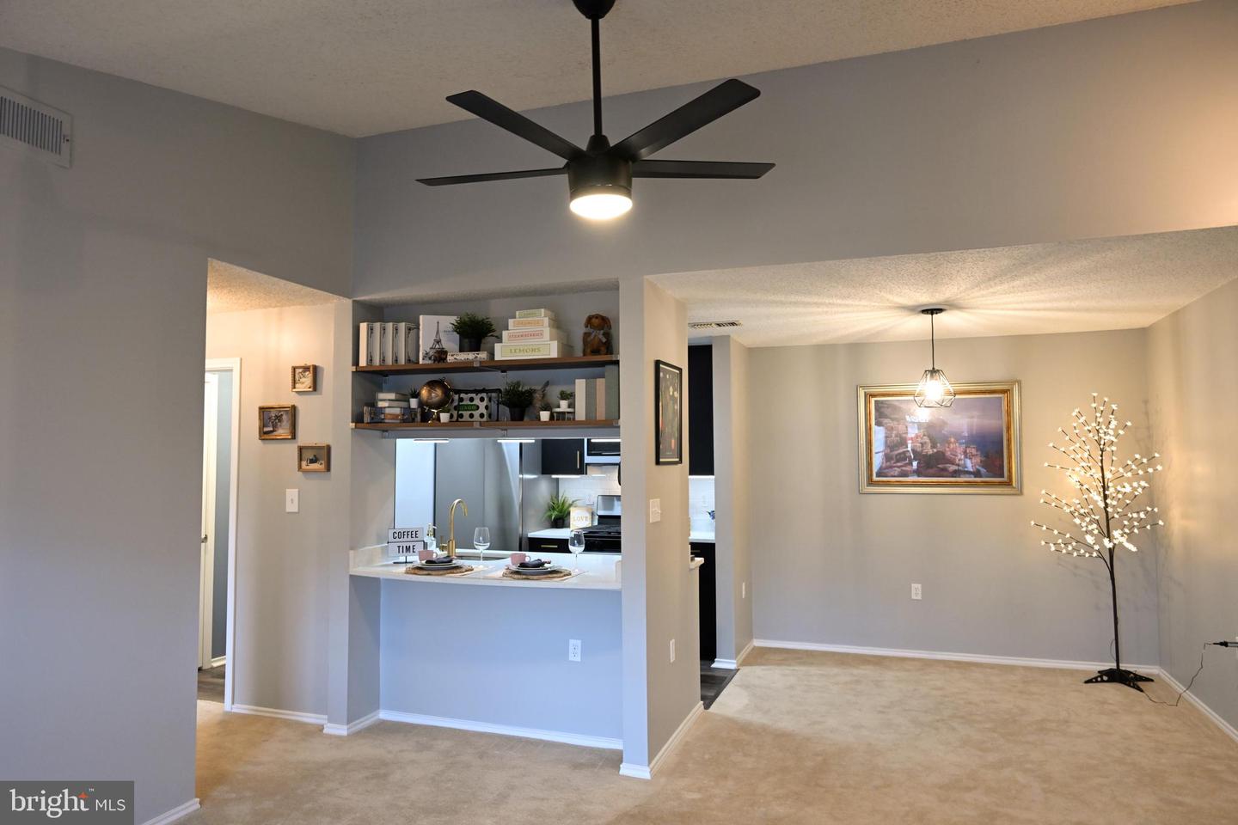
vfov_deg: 53.1
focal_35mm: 24
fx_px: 825
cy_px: 412
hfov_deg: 73.7
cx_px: 619
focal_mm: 24
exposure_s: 1/25
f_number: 8
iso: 1100
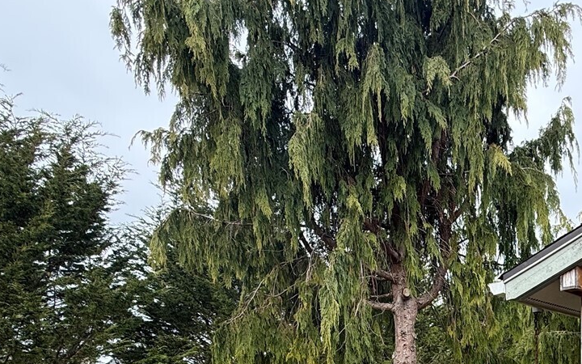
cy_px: 438
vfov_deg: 31.8
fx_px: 523
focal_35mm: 33
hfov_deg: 53.5
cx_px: 481
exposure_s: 1/221
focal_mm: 2.22
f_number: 2.2
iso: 50
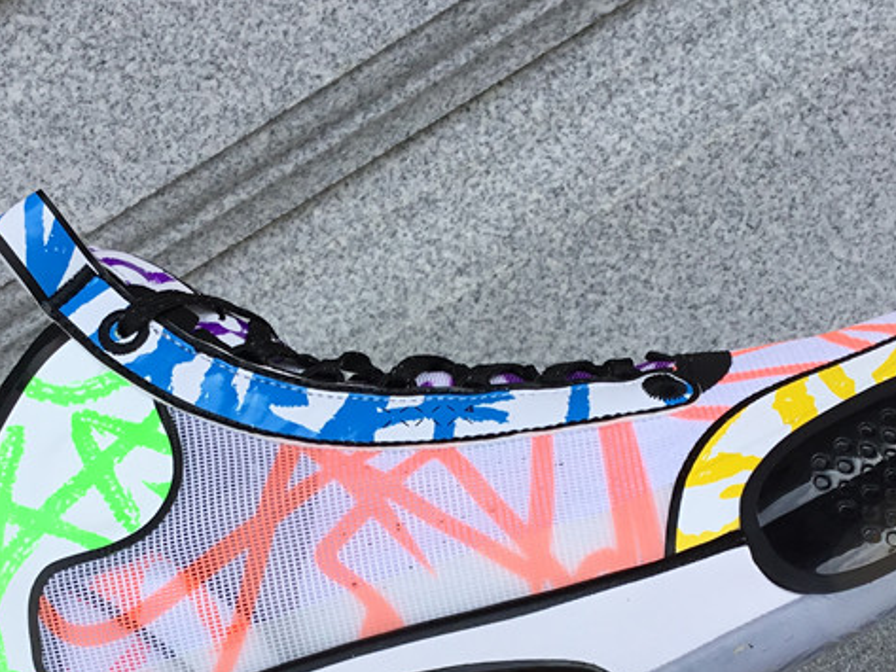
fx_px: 1528
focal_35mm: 59
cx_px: 403
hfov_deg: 32.7
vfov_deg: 24.4
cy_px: 546
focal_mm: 3.3
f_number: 2.4
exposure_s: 1/455
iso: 25
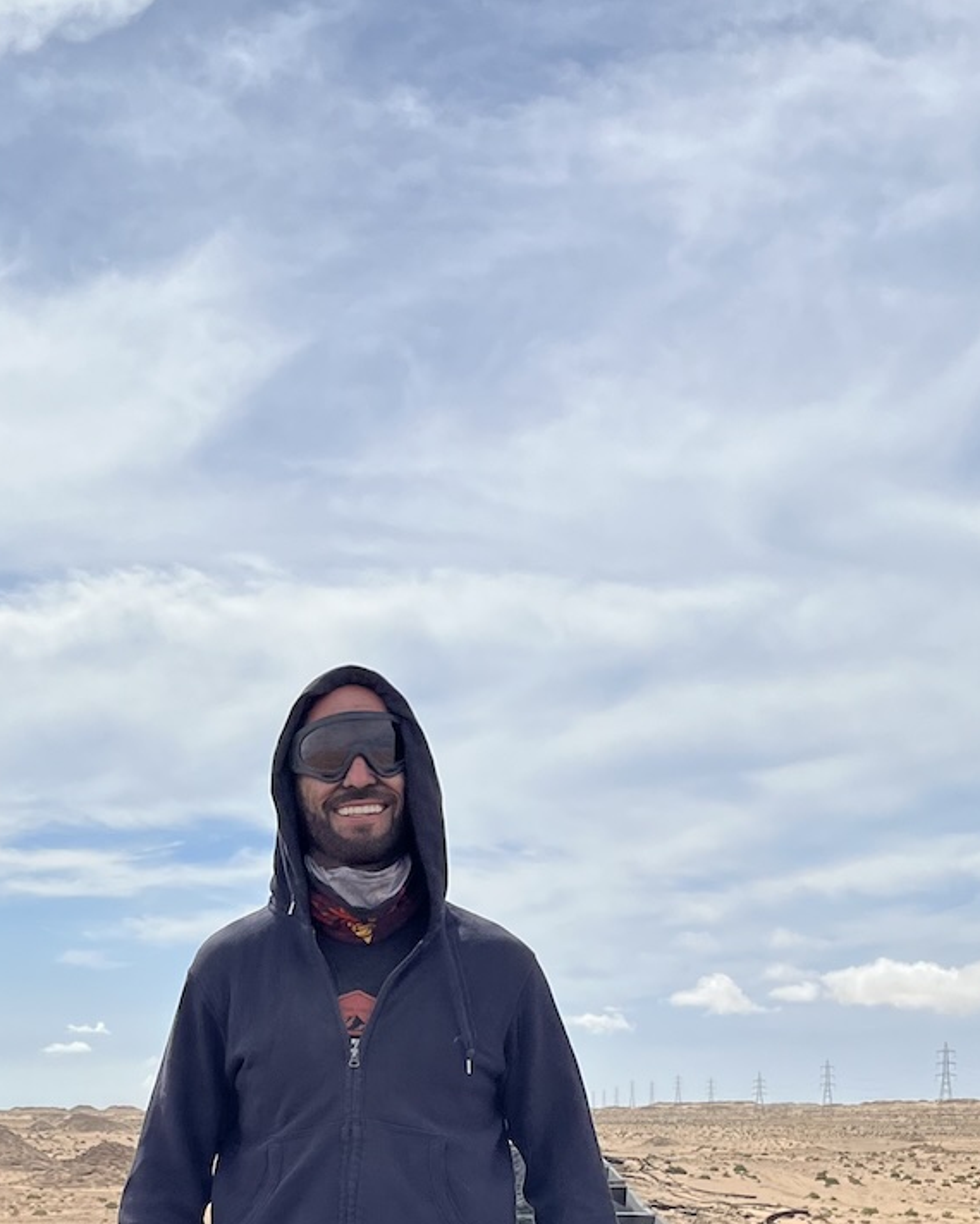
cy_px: 1124
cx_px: 325
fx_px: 2066
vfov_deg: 31.3
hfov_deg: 26.5
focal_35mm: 57
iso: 50
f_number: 1.6
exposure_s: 1/9091
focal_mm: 5.1
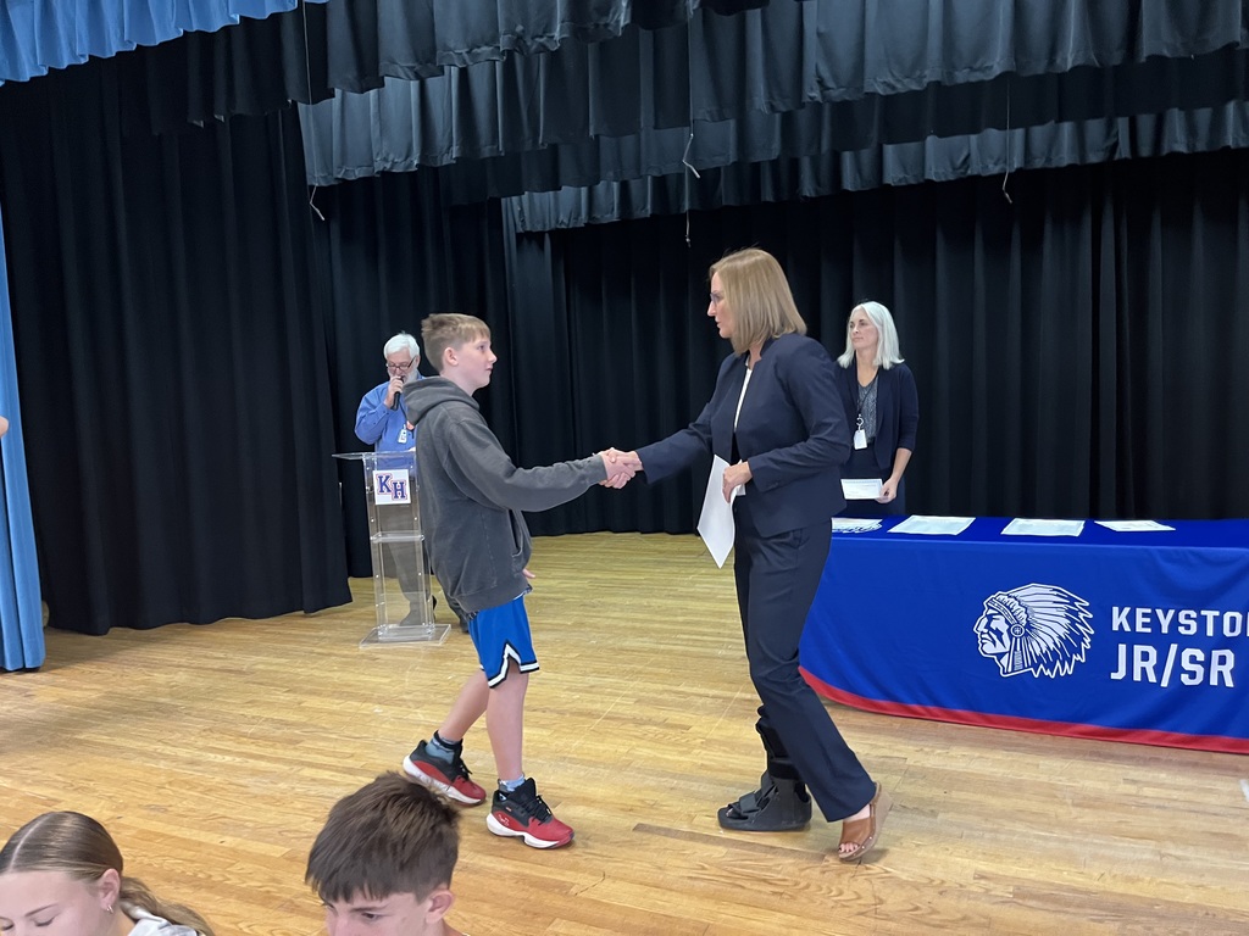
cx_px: 624
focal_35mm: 26
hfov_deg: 67.3
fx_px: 938
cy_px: 468
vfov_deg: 53.1
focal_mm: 5.1
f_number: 1.6
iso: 500
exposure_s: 1/40
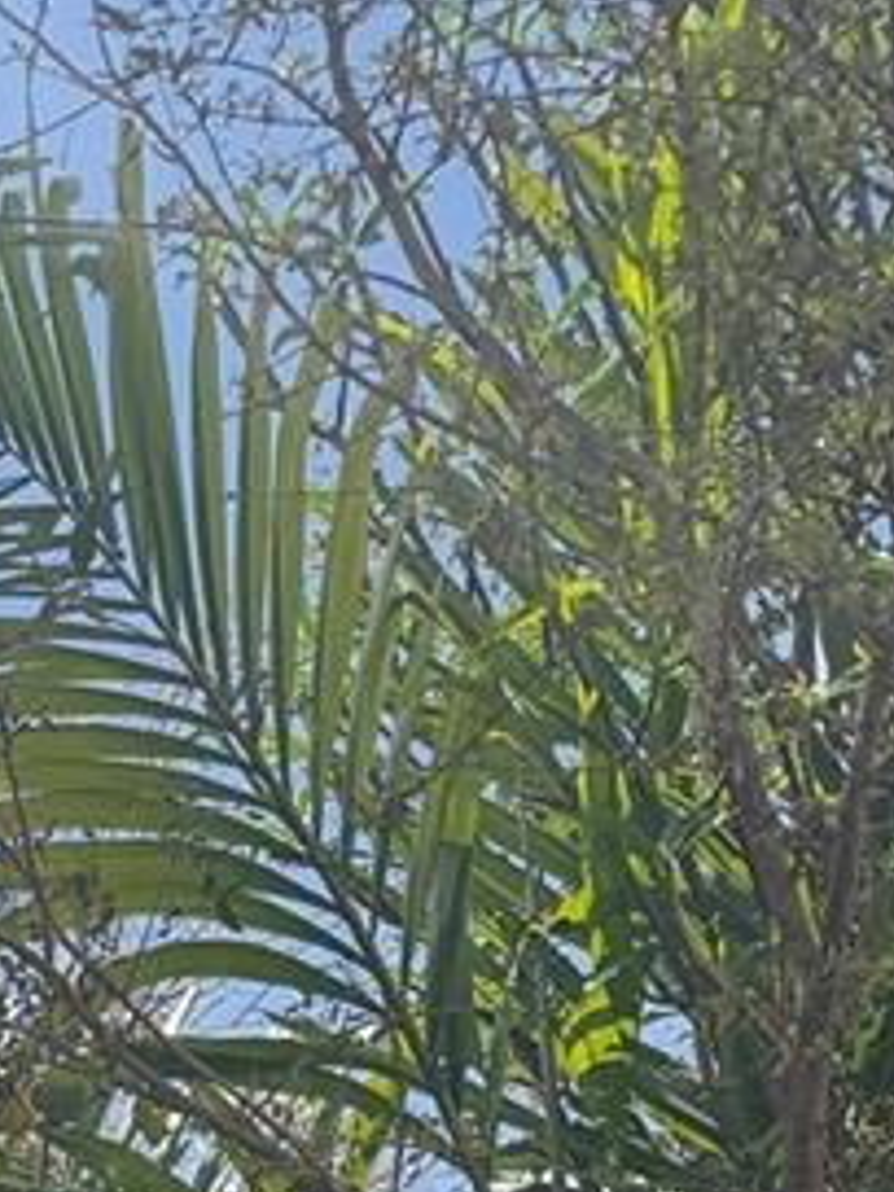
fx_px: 3650
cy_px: 2590
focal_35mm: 106
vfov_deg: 14.4
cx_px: -955
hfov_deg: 12.2
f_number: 1.78
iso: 100
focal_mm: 6.76
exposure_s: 1/4167
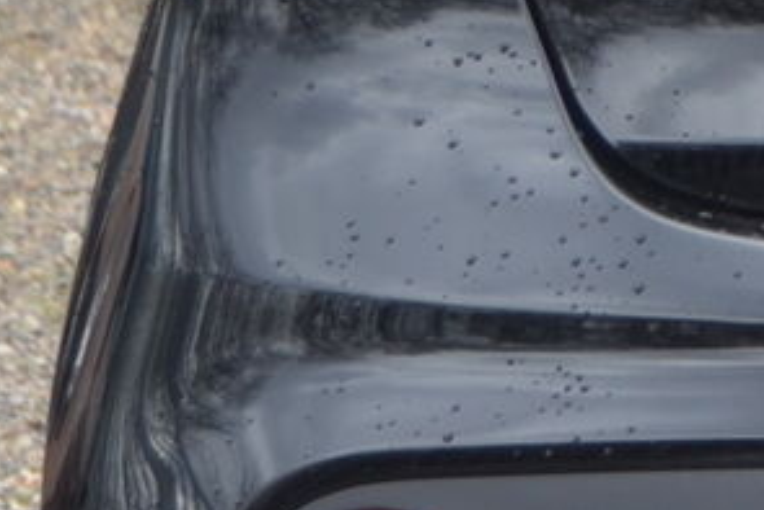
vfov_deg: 4.0
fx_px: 7245
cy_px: 5
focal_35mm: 341
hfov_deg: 5.8
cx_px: 1686
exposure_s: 1/125
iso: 110
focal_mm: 35
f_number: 5.6
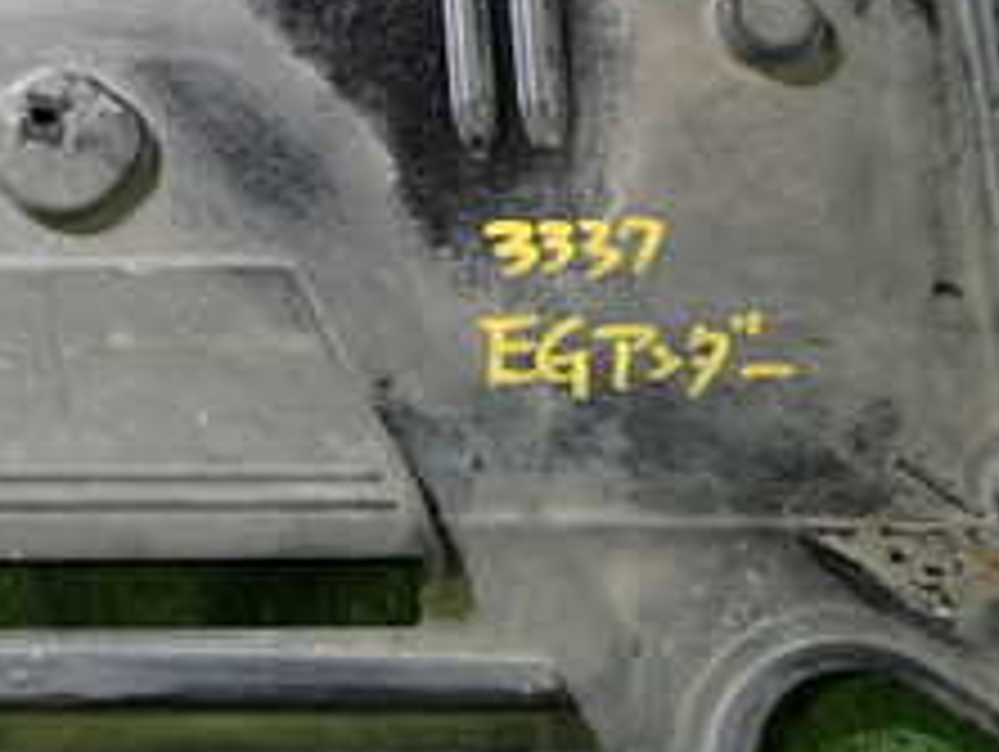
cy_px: 410
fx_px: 2340
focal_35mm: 81
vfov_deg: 18.2
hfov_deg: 23.6
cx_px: 153
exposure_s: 1/30
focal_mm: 5.4
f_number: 2.3
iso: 200
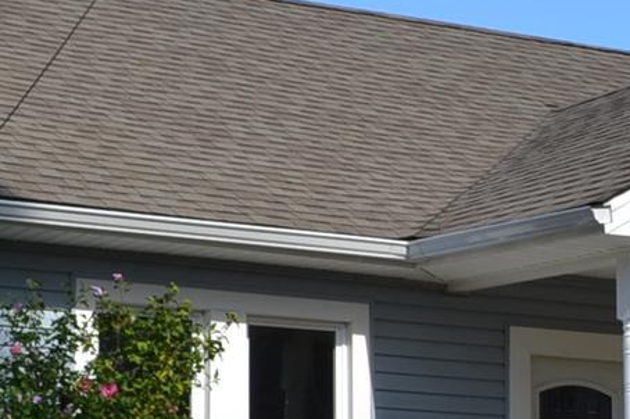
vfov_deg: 9.2
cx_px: 577
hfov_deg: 13.7
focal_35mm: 149
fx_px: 2606
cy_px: 317
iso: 100
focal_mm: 22
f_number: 8
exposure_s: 1/250
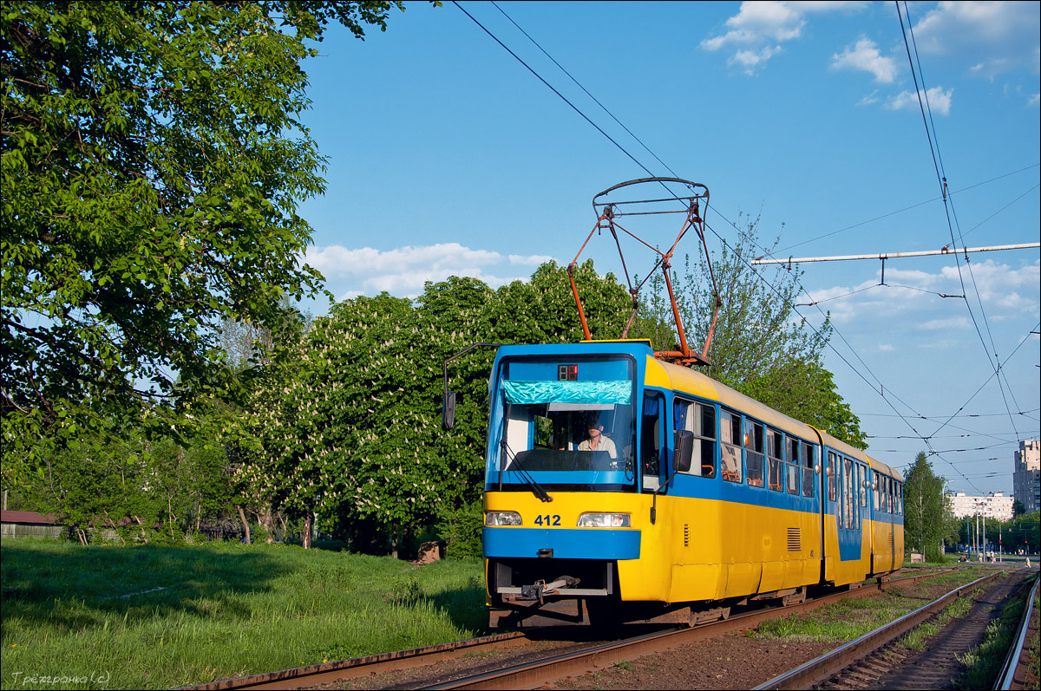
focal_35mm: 42
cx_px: 520
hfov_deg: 46.4
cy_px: 346
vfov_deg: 31.8
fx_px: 1213
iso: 200
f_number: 7.1
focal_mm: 28
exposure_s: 1/800
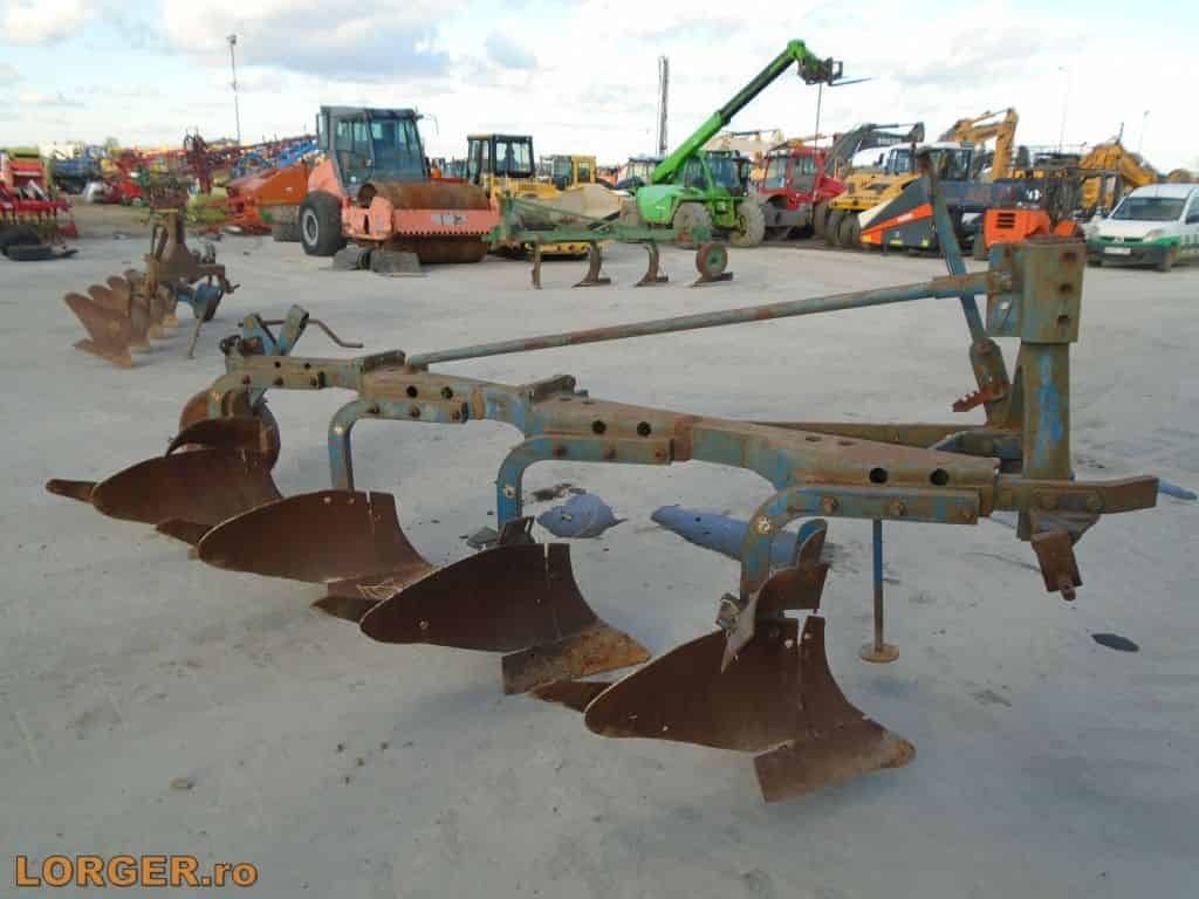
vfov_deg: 53.1
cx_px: 600
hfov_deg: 67.3
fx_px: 901
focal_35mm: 26
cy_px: 450
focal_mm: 4.6
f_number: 3.2
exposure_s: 1/400
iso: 100
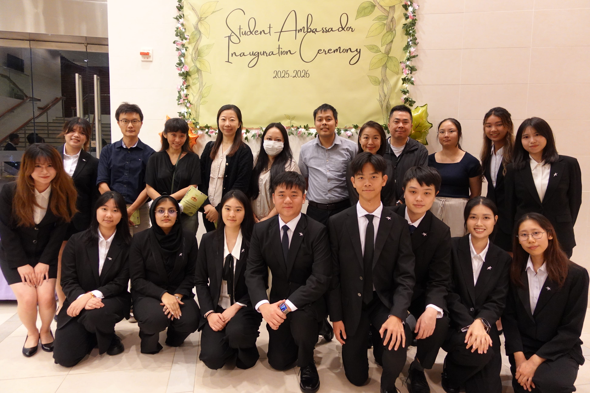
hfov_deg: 73.7
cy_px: 196
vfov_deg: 53.1
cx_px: 295
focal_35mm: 24
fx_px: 393
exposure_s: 1/80
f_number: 1.8
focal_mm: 9.4
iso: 1250
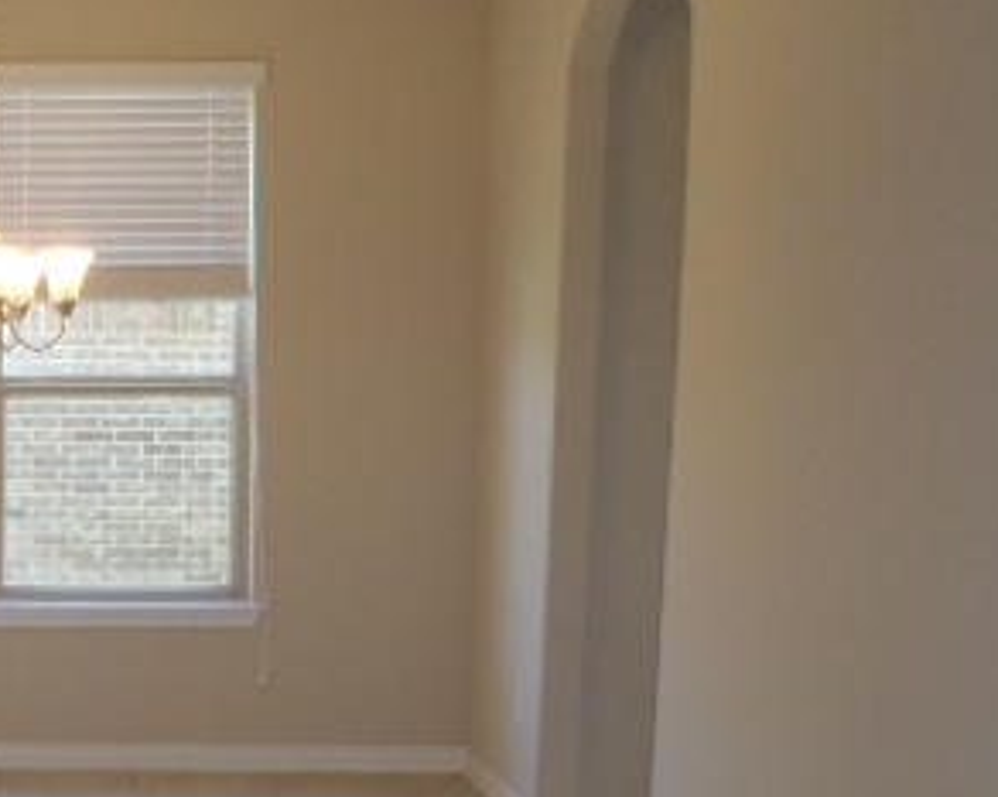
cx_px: -75
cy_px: 585
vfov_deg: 25.1
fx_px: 1770
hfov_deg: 28.8
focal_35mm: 60
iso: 250
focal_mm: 5
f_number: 3.9
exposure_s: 1/50
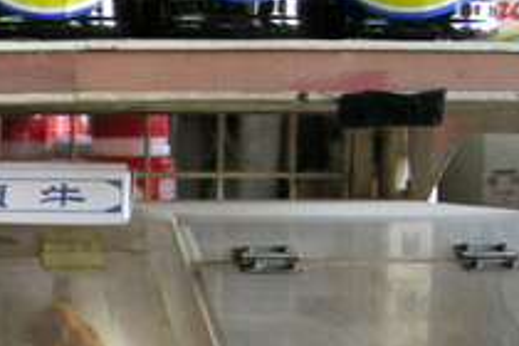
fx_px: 1542
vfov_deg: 12.5
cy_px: 393
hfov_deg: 17.9
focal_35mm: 107
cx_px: -156
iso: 327
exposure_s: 1/66.1
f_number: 2.7
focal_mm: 7.5
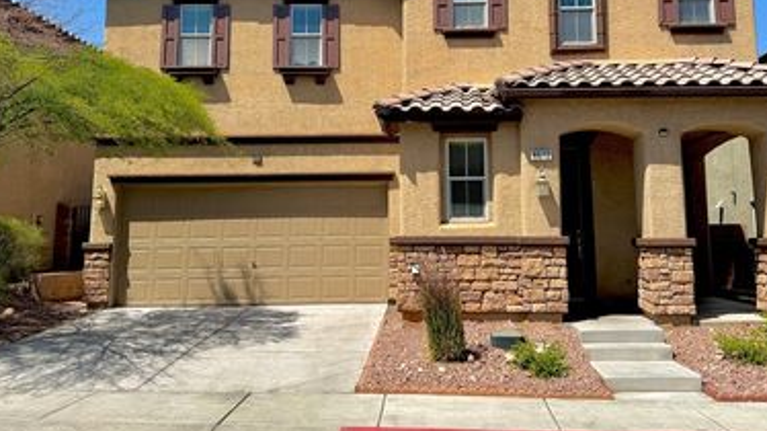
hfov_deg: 56.5
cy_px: 122
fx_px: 712
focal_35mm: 35
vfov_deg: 33.2
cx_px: 425
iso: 80
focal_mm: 6.76
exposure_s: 1/4975
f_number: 1.78
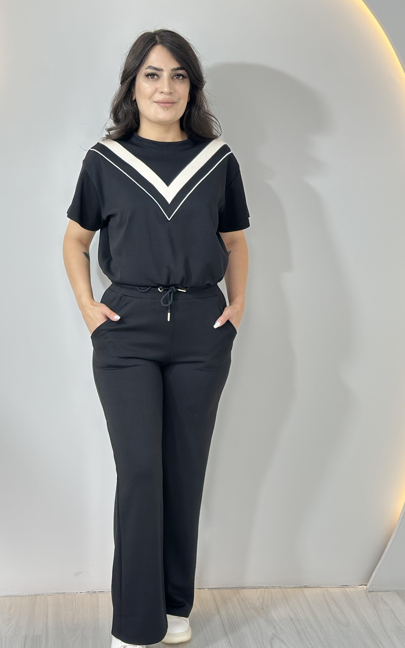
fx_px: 989
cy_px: 350
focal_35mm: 56
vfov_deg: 36.3
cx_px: 153
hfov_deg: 23.1
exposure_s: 1/100
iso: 80
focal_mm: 6.86
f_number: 1.78
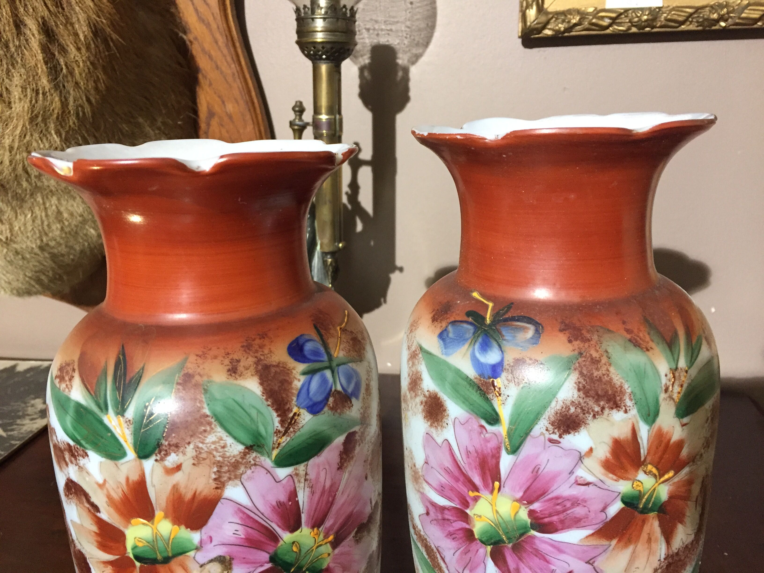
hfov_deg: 61.7
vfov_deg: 48.2
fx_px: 640
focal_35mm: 29
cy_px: 286
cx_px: 382
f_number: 2.2
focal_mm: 4.15
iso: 250
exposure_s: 1/33
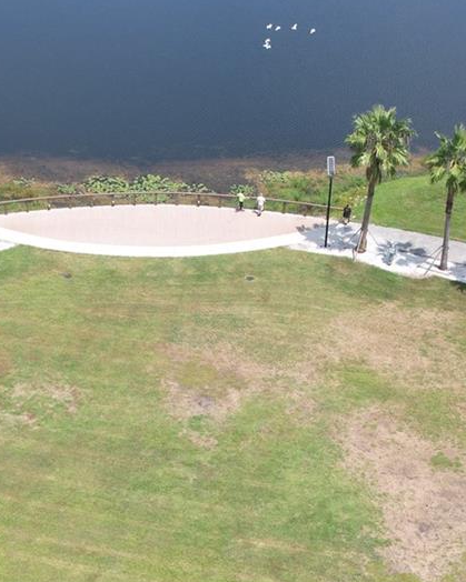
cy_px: 420
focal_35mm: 63
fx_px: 1086
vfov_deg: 29.7
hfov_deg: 24.1
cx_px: 147
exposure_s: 1/1250
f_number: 2.8
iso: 100
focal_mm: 8.38
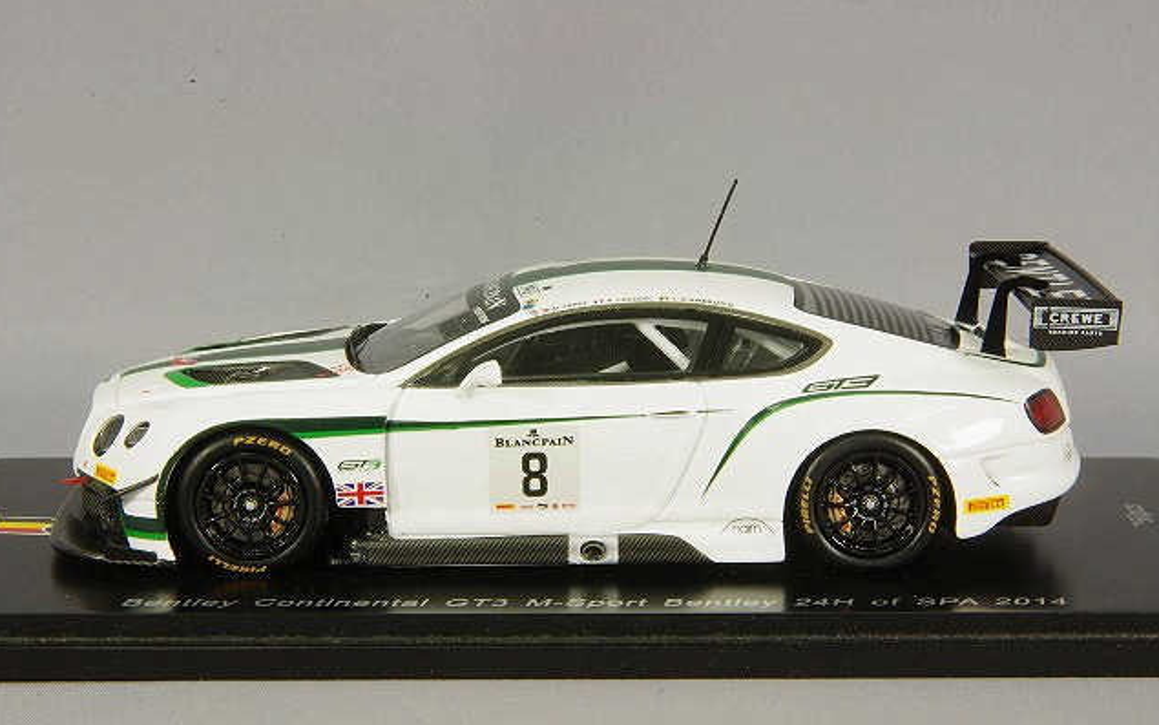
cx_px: 577
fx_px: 3633
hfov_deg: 18.1
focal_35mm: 115
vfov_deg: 11.4
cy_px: 341
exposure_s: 1/1.67
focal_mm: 75
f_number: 32
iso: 400
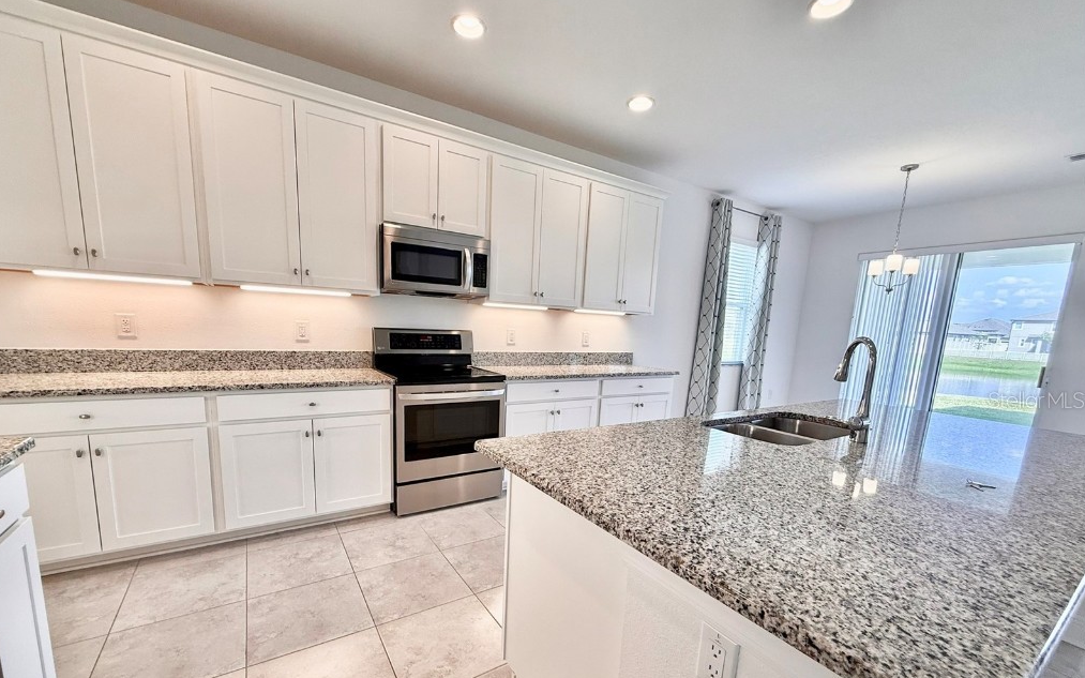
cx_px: 541
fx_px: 444
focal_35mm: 15
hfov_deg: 101.5
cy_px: 400
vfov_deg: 74.1
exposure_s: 1/120
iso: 100
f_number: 2.2
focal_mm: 2.22
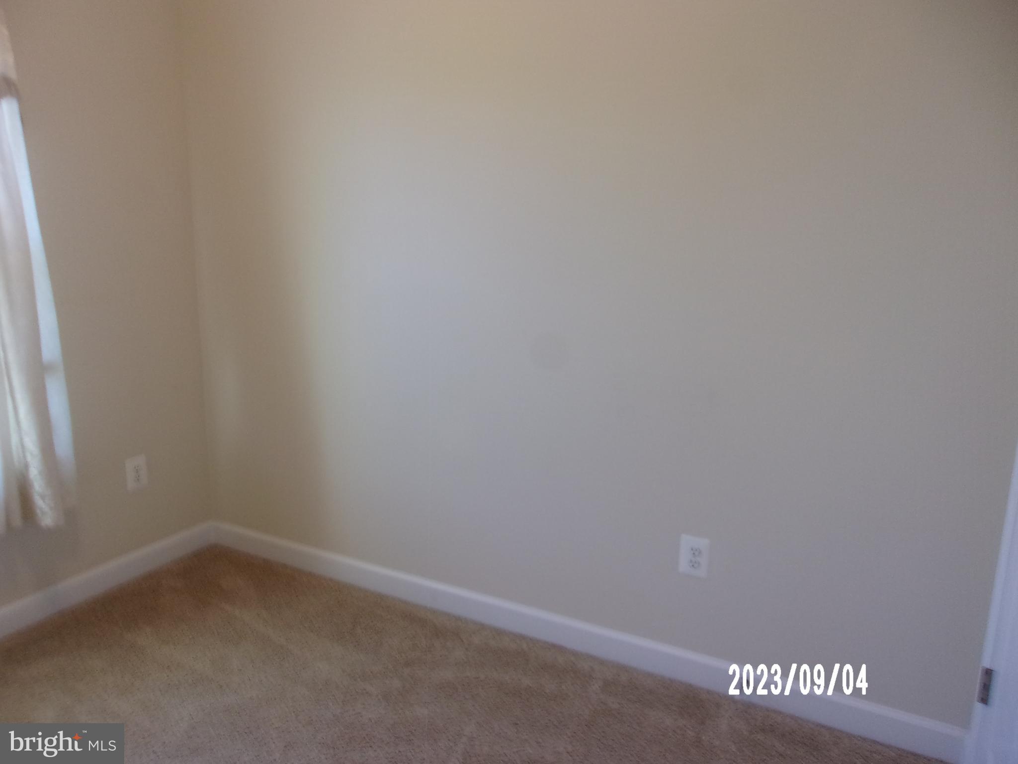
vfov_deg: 51.4
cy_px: 382
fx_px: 794
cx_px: 509
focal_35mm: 27
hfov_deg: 65.3
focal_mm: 4.9
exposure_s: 1/34
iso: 140
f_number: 3
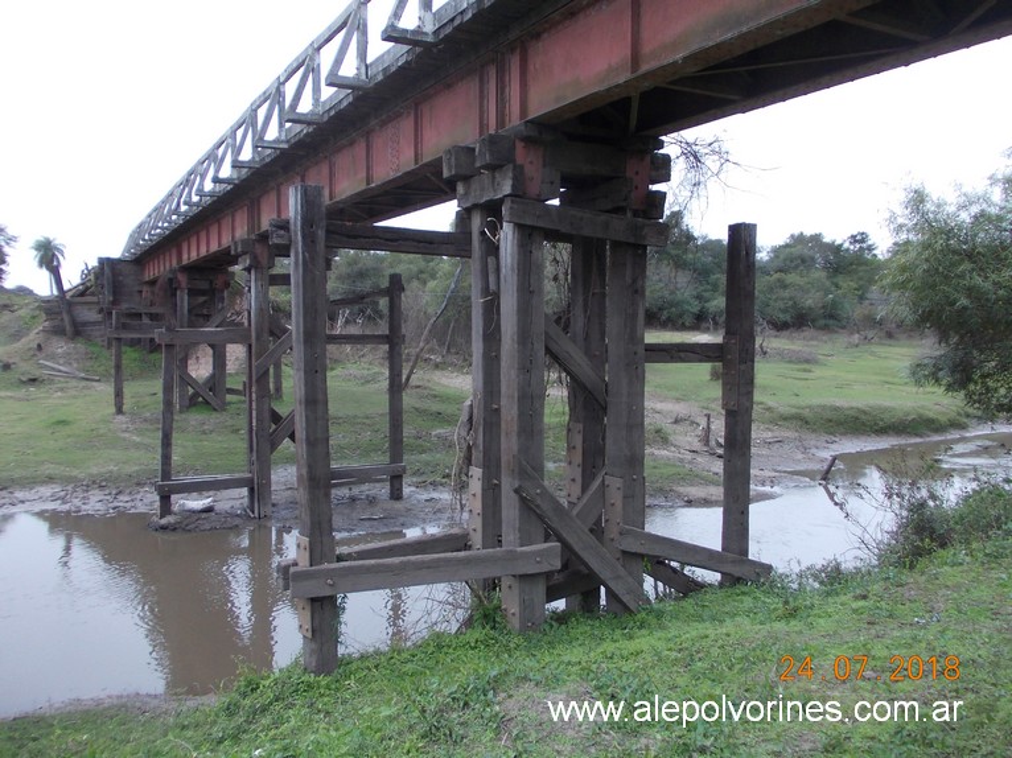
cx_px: 506
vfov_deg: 49.7
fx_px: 818
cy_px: 379
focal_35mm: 28
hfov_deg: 63.5
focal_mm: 4
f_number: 2.7
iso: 80
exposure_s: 1/60
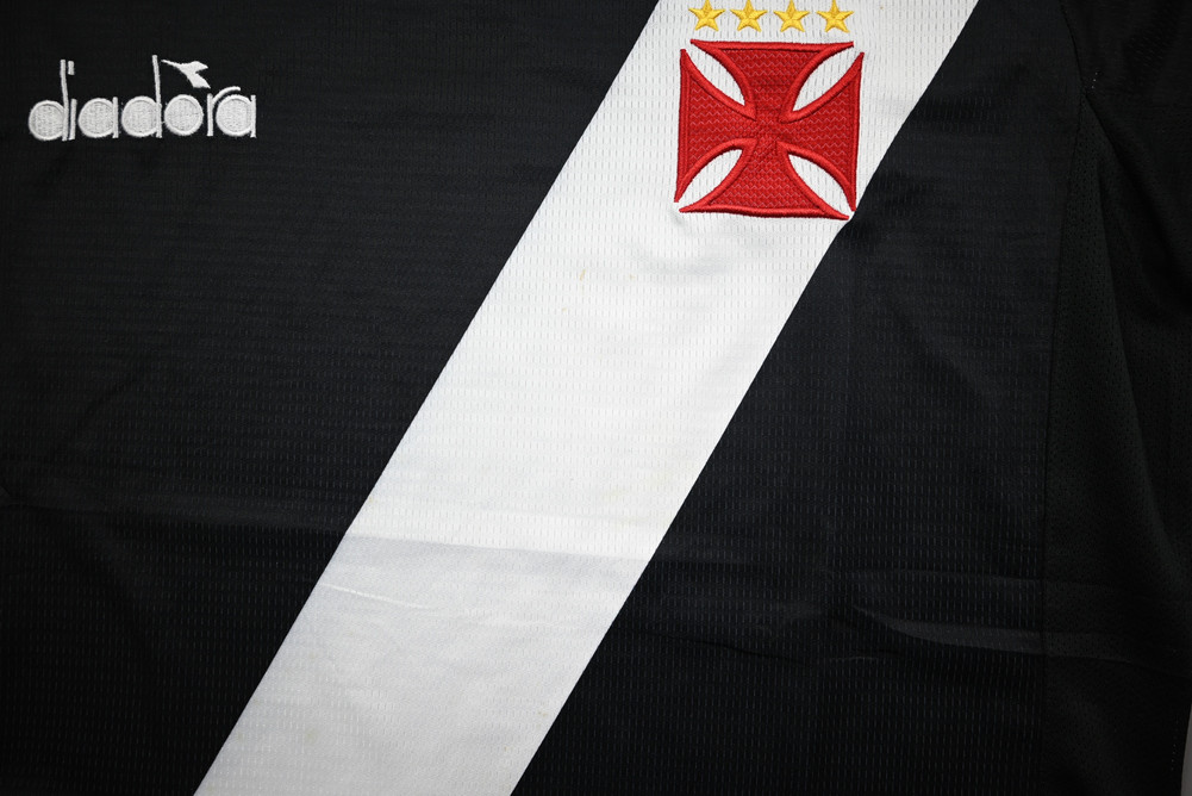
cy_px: 398
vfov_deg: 53.2
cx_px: 596
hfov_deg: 73.7
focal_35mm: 24
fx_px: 795
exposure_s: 1/125
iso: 200
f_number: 4
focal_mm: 24
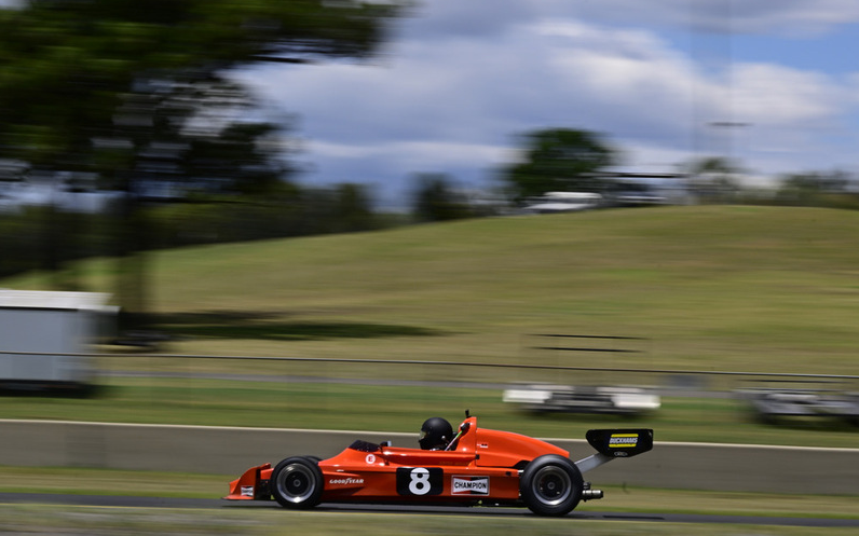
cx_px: 430
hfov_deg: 17.0
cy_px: 266
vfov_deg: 10.6
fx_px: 2879
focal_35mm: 123
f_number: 22
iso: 100
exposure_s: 1/80
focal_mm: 80
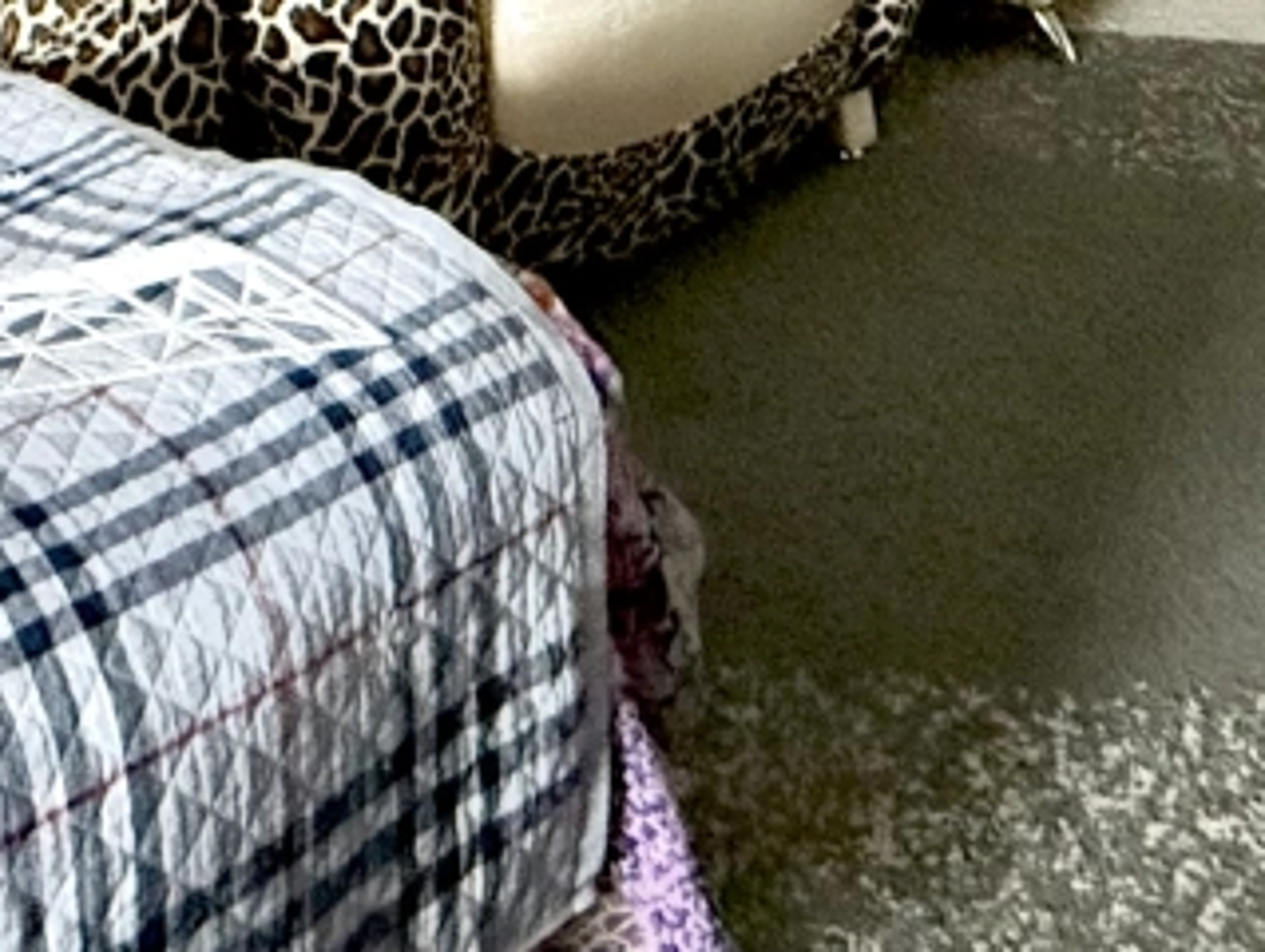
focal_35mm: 55
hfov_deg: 34.9
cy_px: -823
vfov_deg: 19.2
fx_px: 2012
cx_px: 583
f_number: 2.2
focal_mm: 2.22
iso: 1600
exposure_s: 1/30
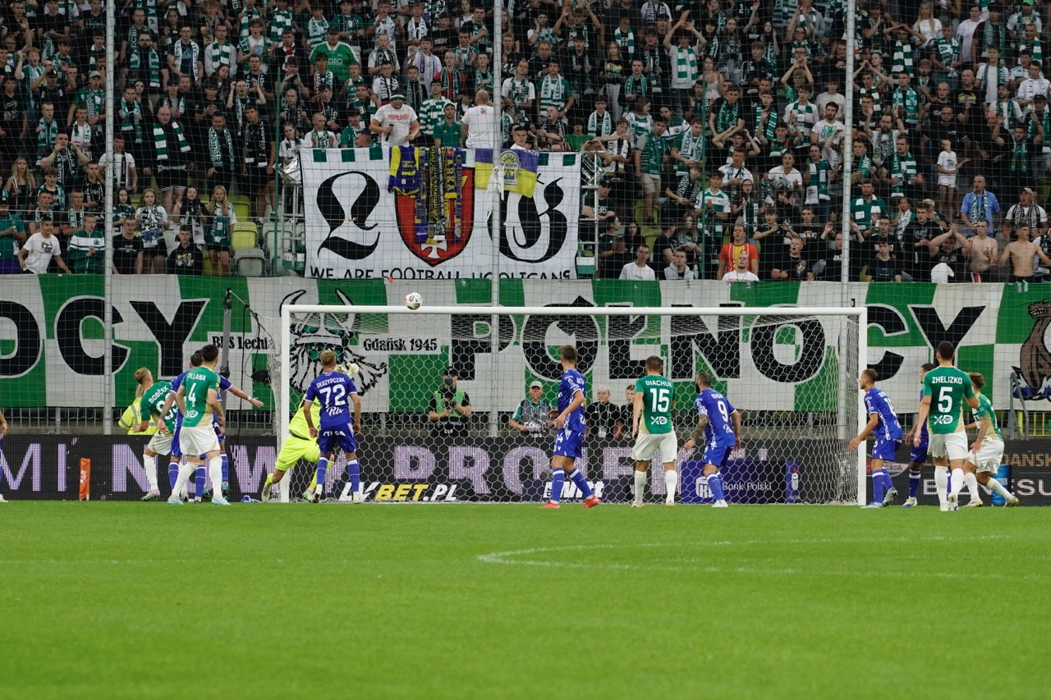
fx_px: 8757
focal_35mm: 300
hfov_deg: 6.9
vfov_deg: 4.6
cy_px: 350
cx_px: 526
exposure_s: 1/800
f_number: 6.3
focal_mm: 200
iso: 3200
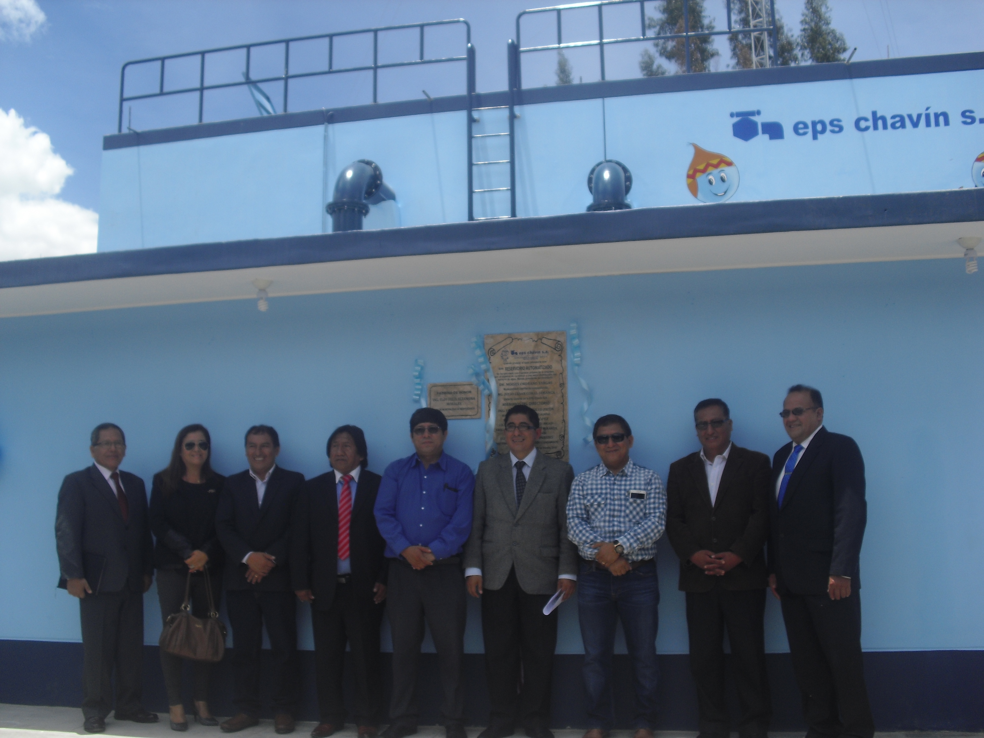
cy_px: 369
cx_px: 492
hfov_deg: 51.4
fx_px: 1023
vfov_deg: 39.7
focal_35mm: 36
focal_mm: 6.3
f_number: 7.8
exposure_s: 1/160
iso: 64
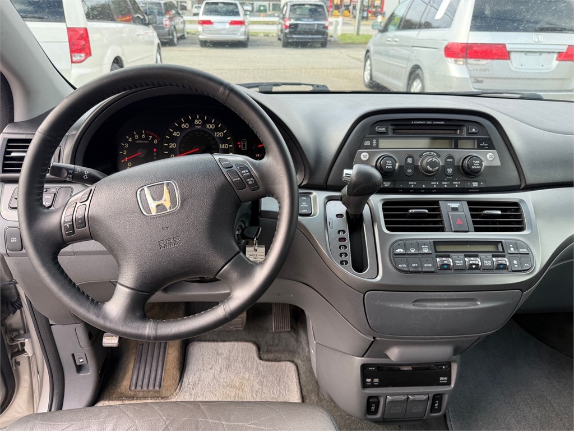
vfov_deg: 56.8
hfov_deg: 71.6
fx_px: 398
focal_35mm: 24
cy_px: 216
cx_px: 287
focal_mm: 6.76
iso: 100
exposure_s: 1/296
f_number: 1.78
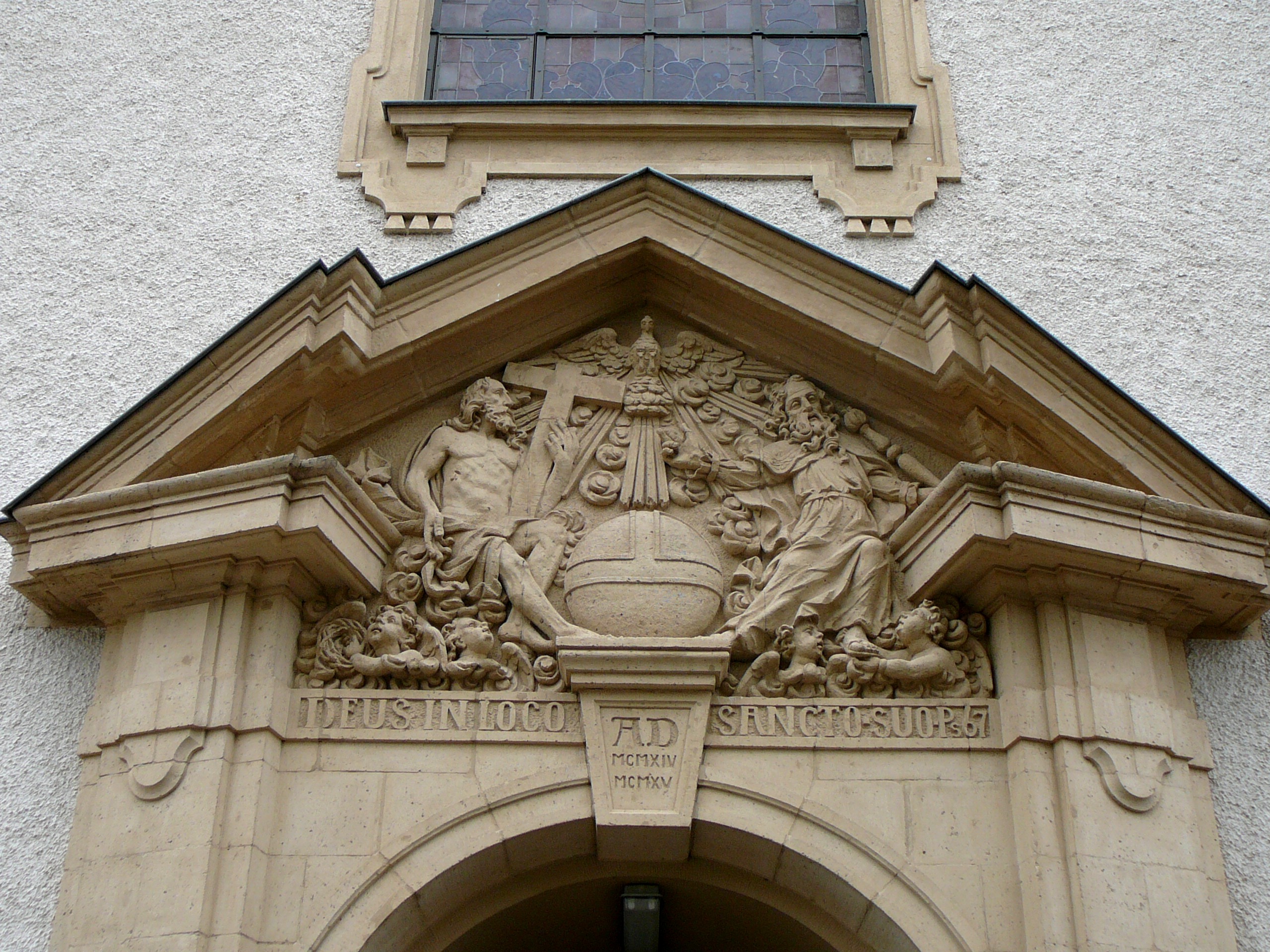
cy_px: 476
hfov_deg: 38.9
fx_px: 1798
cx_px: 635
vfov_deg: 29.7
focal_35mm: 49
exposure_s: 1/200
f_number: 3.4
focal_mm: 7.3
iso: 80
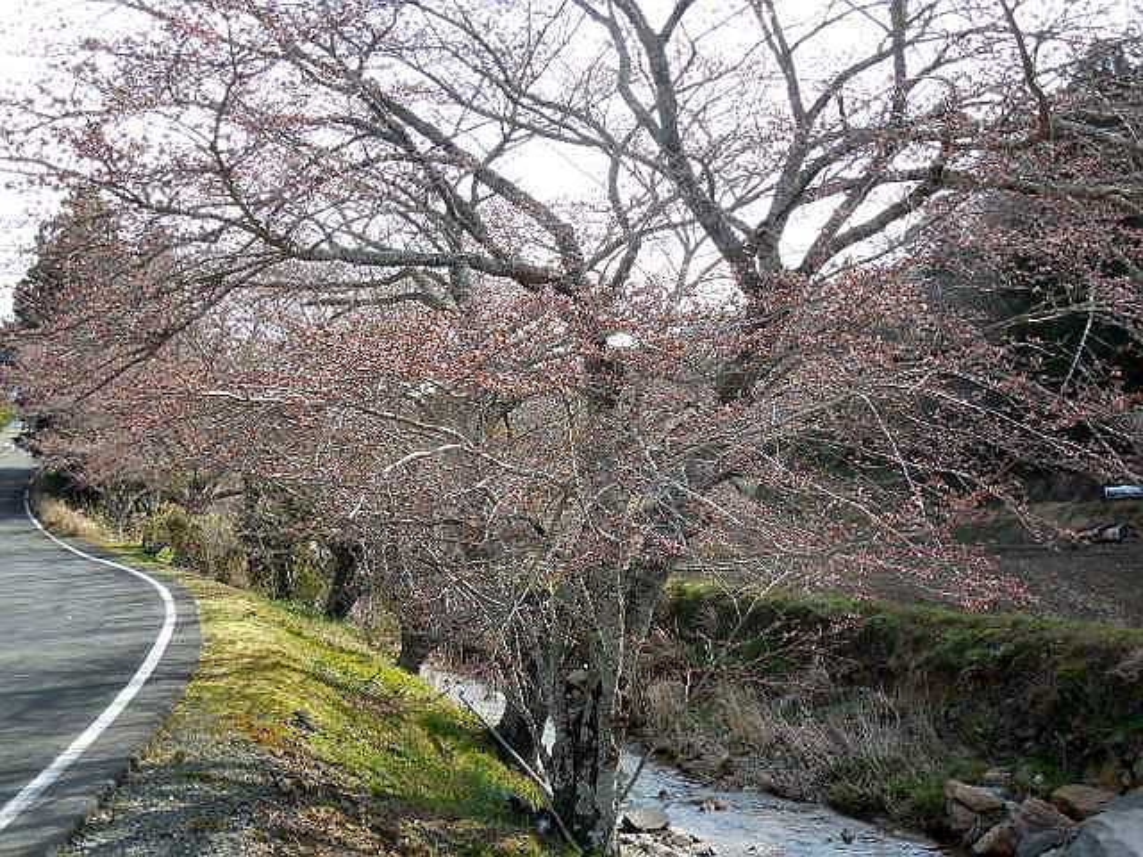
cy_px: 428
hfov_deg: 43.9
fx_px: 1420
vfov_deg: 33.6
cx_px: 572
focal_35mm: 43
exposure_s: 1/250
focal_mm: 7.8
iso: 160
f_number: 3.9
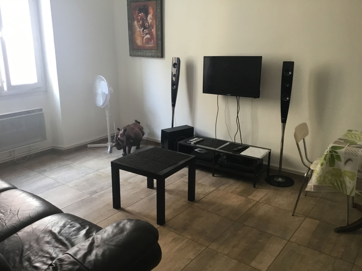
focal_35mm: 31
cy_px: 136
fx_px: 324
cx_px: 181
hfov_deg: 58.4
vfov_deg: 45.4
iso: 100
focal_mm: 3.3
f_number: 2.4
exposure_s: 1/33
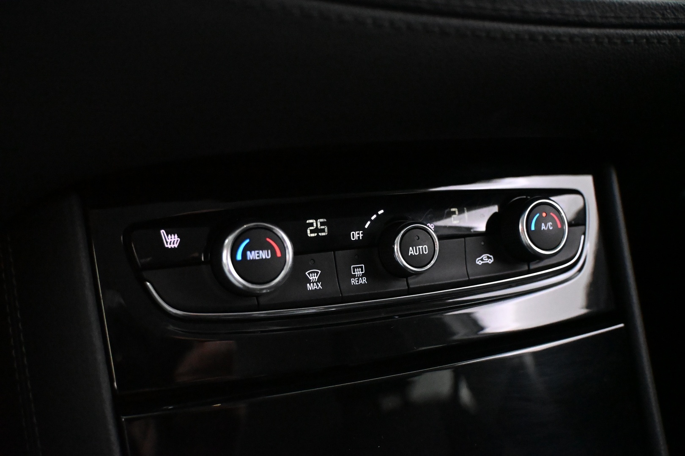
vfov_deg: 38.4
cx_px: 342
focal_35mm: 34
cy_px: 228
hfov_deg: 55.1
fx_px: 656
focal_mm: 23
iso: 11400
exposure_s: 1/60
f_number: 4.2
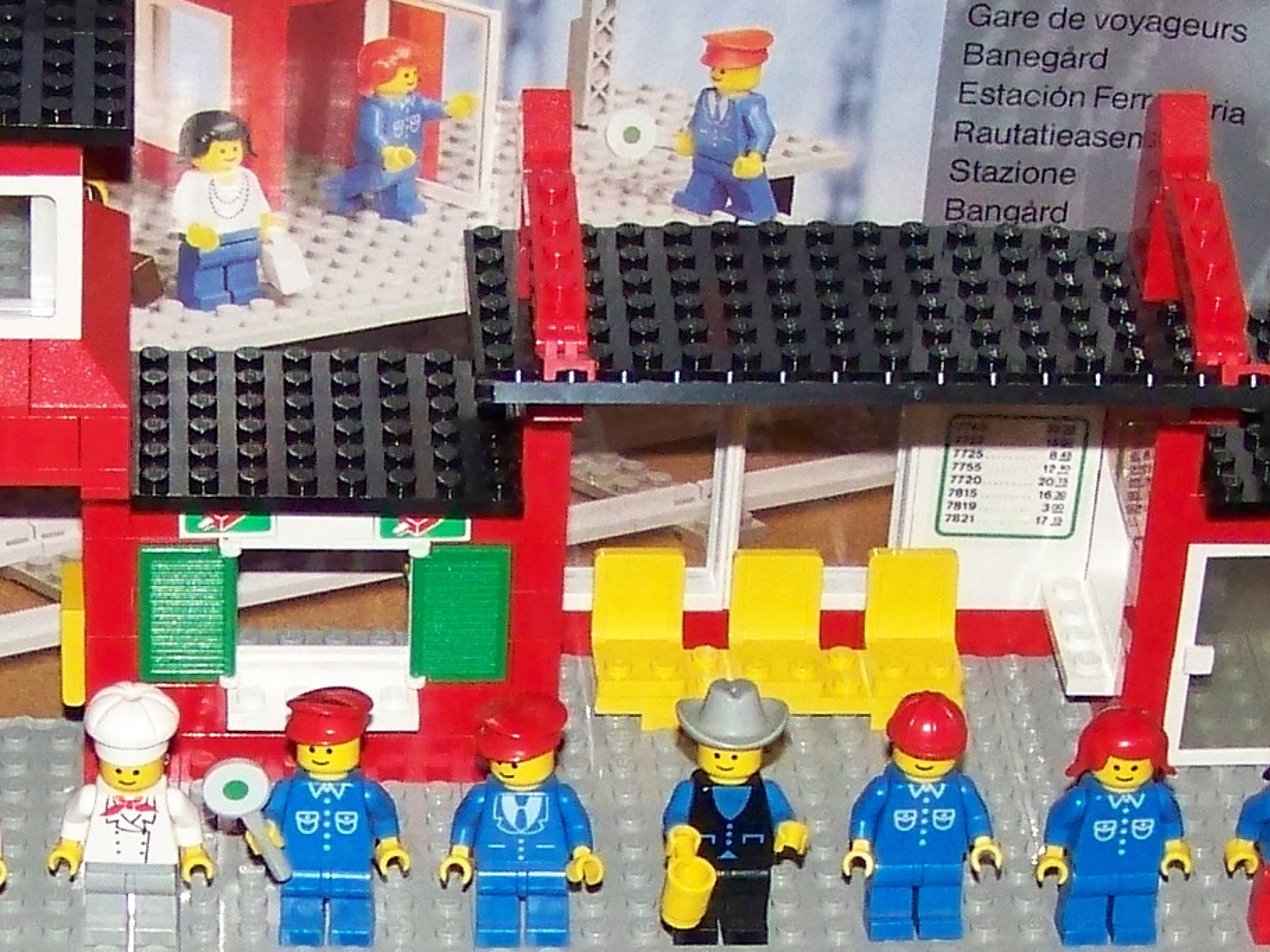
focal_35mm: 128
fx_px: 4696
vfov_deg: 11.4
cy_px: 1023
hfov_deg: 15.3
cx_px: 244
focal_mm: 6.3
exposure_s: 1/30
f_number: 2.8
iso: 200
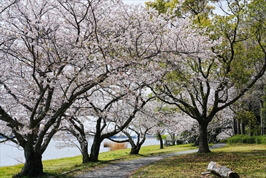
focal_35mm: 36
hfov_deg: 53.1
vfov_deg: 36.9
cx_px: 133
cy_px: 89
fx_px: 266
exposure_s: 1/320
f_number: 8
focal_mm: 36
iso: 100
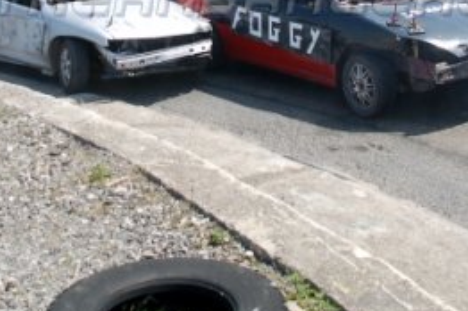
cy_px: 2
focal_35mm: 66
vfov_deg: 19.9
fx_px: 857
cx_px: 213
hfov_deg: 30.5
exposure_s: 1/1000
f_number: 4
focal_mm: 18
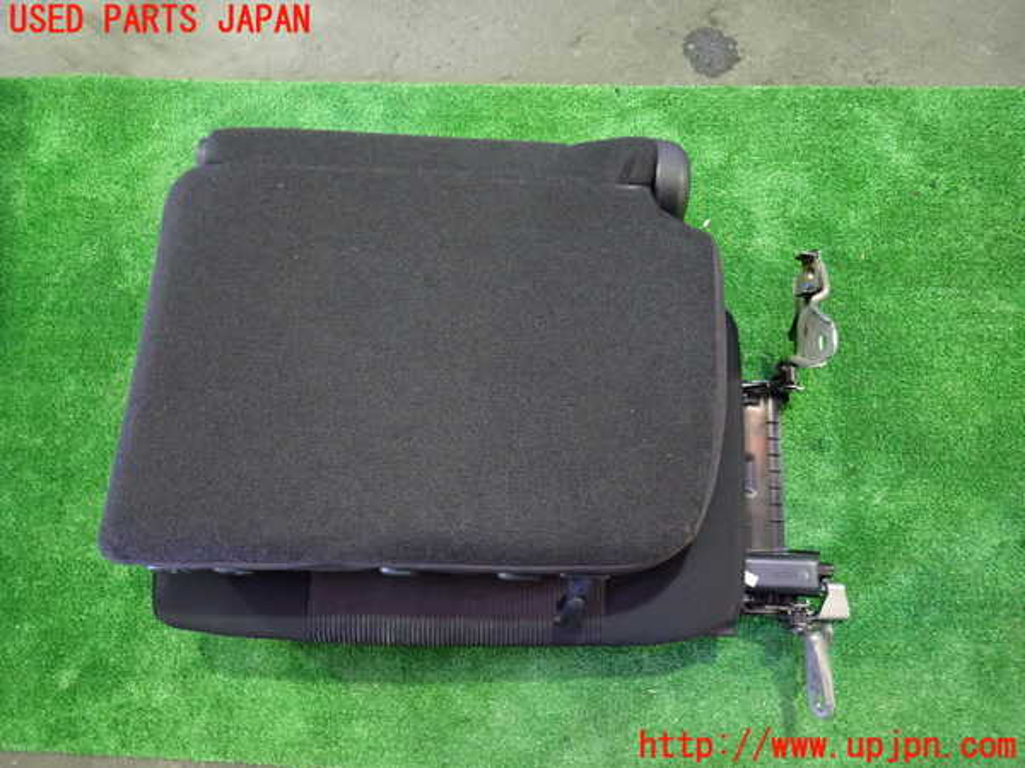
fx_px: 740
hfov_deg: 69.4
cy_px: 384
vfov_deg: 54.9
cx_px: 512
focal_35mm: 25
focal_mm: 4.5
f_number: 2
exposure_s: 1/25
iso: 800
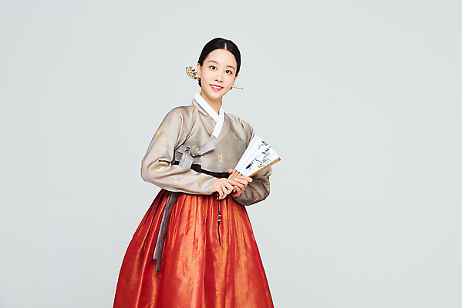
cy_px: 154
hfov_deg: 19.4
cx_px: 231
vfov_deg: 13.1
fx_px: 1348
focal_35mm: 105
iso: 100
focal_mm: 105
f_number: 11
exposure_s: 1/125
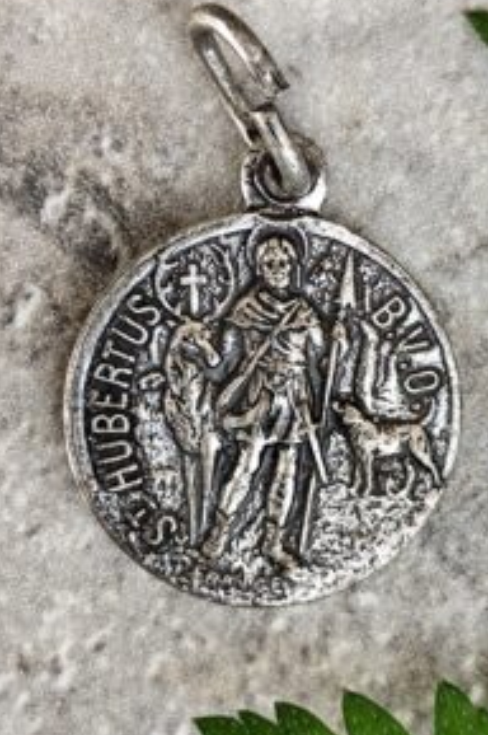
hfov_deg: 10.2
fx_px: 2731
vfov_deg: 15.3
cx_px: 244
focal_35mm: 134
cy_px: 389
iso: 80
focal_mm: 6.19
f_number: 1.65
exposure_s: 1/100
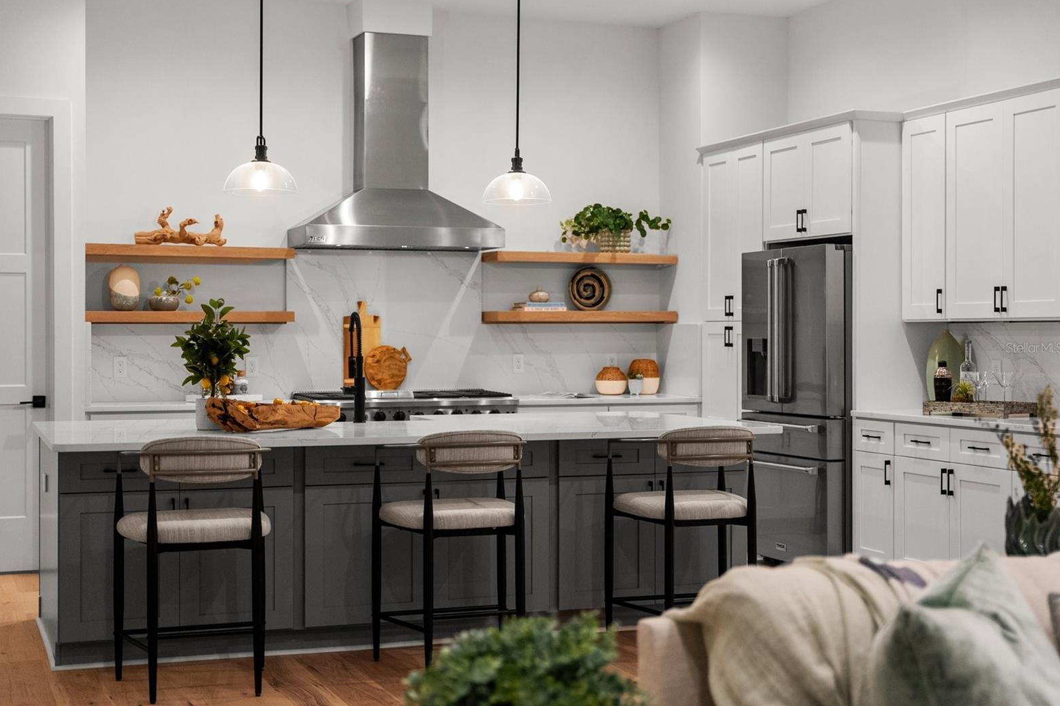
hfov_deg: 37.8
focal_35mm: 53
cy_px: 347
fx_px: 1546
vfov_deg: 25.7
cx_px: 526
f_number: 2.8
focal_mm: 51.5
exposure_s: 1/200
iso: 1250
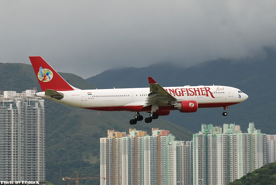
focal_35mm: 300
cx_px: 138
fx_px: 2305
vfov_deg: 4.6
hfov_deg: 6.9
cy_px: 92
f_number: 5.6
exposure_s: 1/500
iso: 200
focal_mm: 200
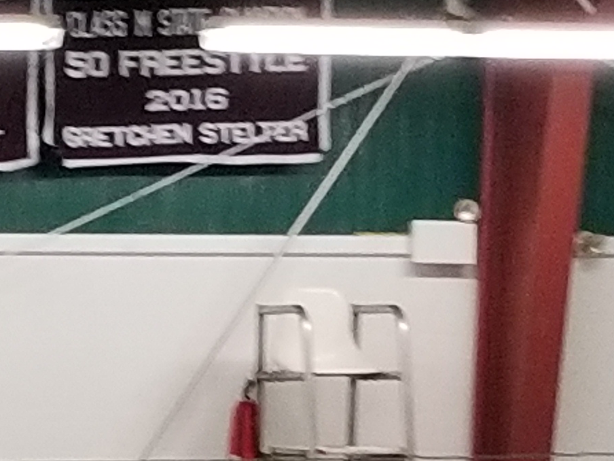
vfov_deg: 12.3
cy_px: 645
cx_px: -535
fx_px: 2058
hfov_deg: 14.6
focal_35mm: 116
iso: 200
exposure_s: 1/120
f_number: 1.7
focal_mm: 4.25
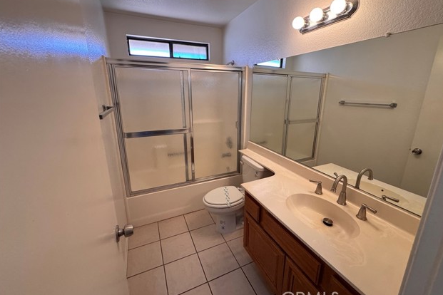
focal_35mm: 15
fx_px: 185
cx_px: 225
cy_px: 138
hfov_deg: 100.4
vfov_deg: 77.2
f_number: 2.2
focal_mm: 2.22
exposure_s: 1/120
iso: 250
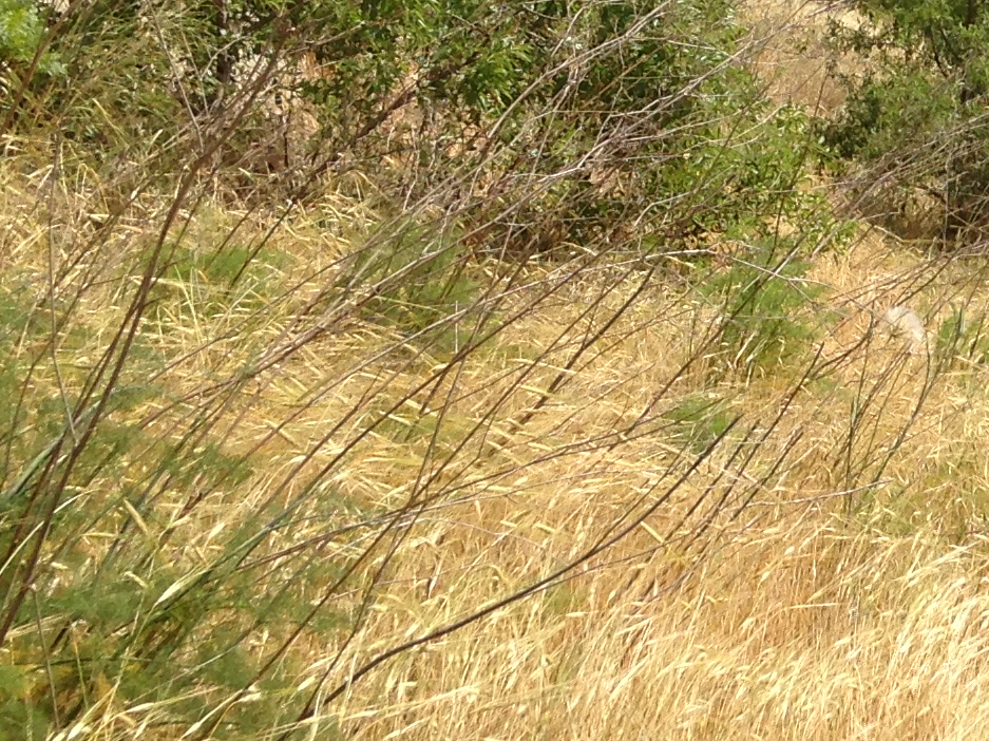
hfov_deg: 16.1
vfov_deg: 12.8
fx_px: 3284
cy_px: 69
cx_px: 1317
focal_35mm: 115
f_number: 2.4
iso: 50
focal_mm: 4.12
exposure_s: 1/1595
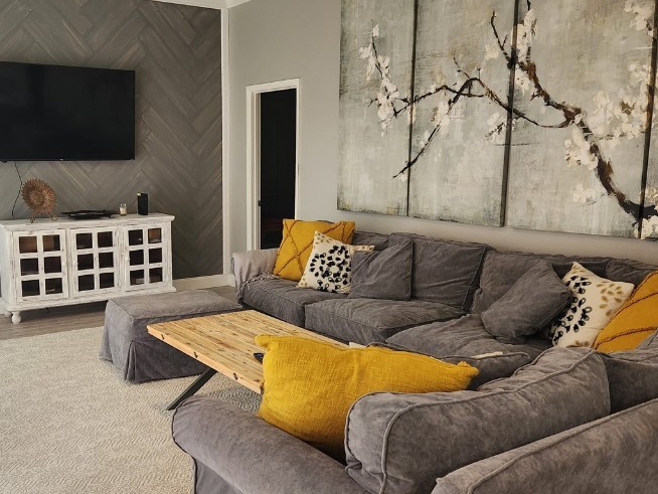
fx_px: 685
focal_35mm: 36
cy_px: 263
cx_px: 241
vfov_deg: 39.7
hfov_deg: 50.7
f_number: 1.8
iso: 250
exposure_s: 1/120
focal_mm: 5.4
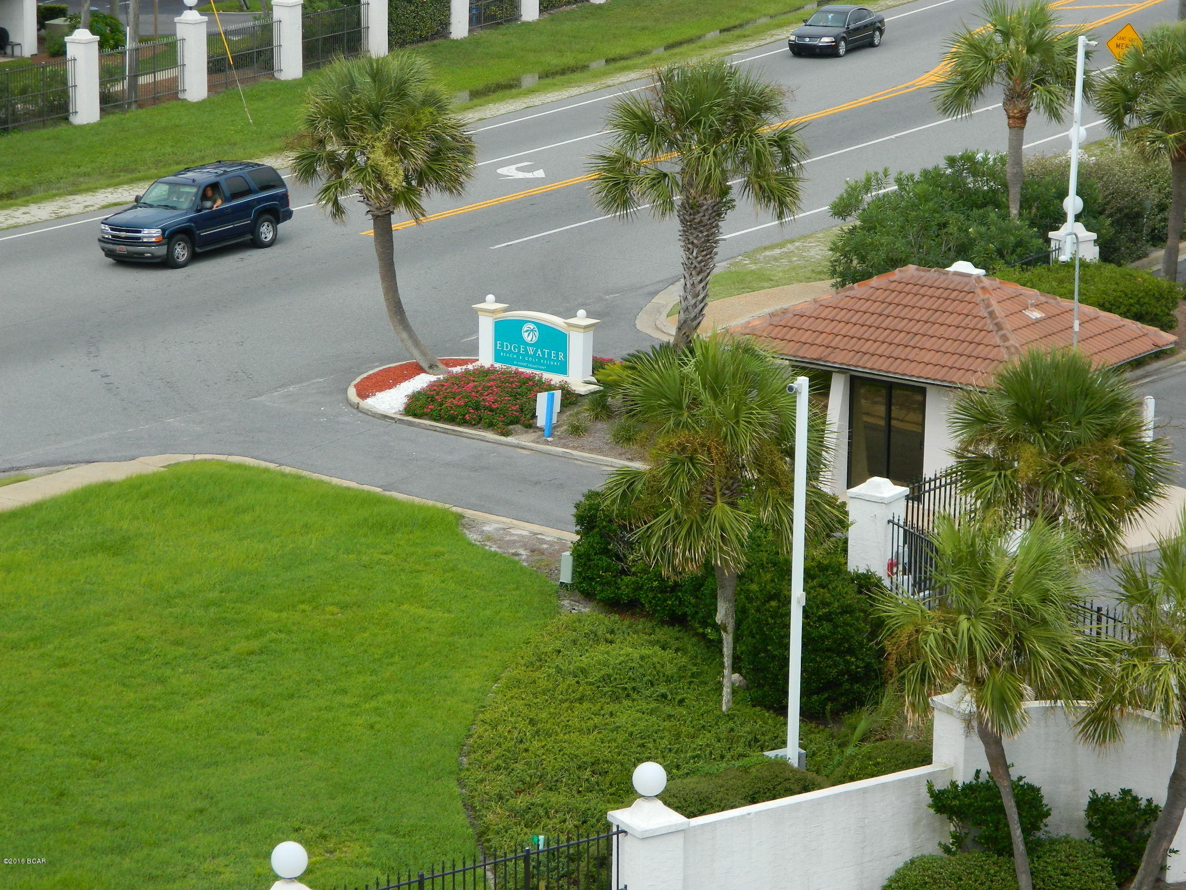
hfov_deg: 19.1
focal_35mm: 103
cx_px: 593
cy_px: 445
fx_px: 3529
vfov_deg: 14.4
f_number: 4.5
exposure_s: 1/500
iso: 100
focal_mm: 18.6
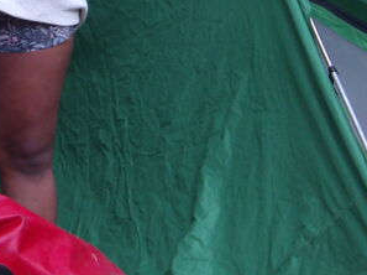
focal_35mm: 143
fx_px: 1514
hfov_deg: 13.8
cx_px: 159
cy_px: -66
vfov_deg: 10.2
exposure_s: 1/15
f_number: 4.2
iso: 266
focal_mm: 9.4
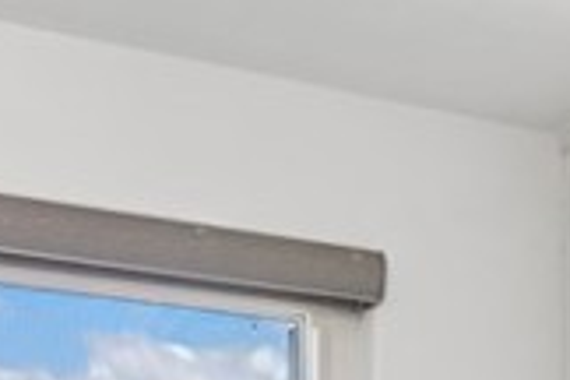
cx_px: 538
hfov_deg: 19.7
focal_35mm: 101
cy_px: 690
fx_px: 1599
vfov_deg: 12.4
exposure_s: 1/30
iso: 80
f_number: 8
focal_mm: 16
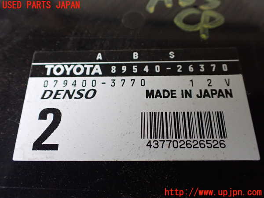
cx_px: 132
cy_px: 99
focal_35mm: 30
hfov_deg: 60.0
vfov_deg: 46.8
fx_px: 229
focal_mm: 5.4
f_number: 2.3
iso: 800
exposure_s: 1/125
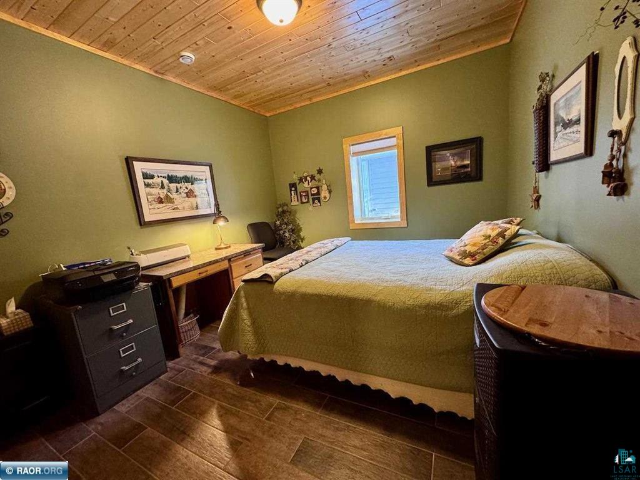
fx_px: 259
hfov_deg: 102.1
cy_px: 240
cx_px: 320
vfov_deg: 85.7
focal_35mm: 14
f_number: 2.2
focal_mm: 2.22
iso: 500
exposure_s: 1/60
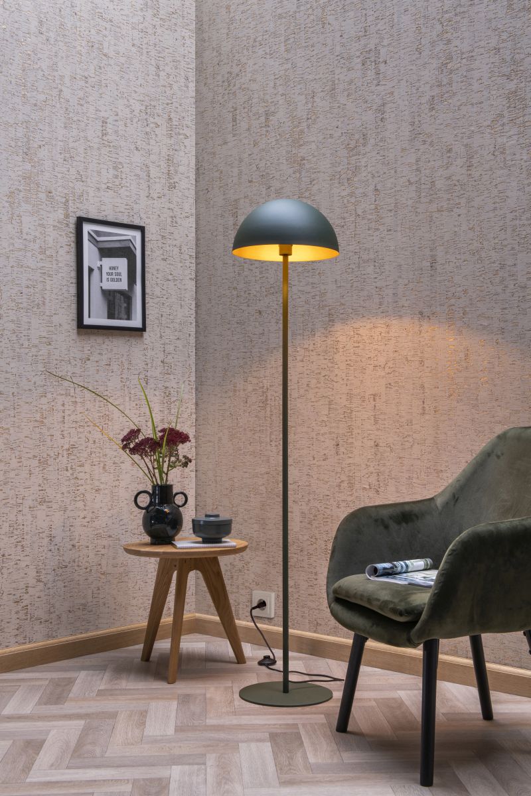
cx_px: 266
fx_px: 1062
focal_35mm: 48
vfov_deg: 41.1
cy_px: 398
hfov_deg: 28.1
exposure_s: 1.3
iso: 100
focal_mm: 48
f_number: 14
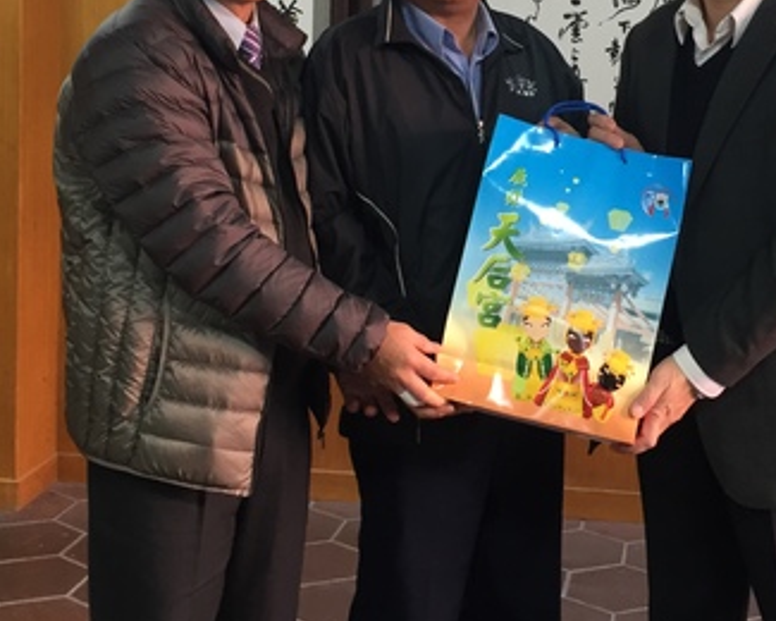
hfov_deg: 30.7
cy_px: 116
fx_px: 1401
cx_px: 530
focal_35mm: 61
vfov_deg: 24.5
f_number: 2.2
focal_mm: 4.15
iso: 80
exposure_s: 1/30
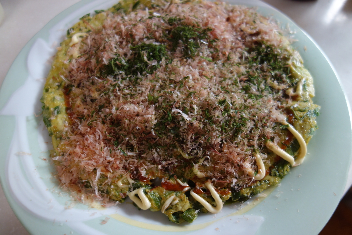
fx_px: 274
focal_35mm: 28
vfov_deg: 46.4
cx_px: 176
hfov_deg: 65.5
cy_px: 118
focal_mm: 10.4
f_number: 1.8
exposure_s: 1/30
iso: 125
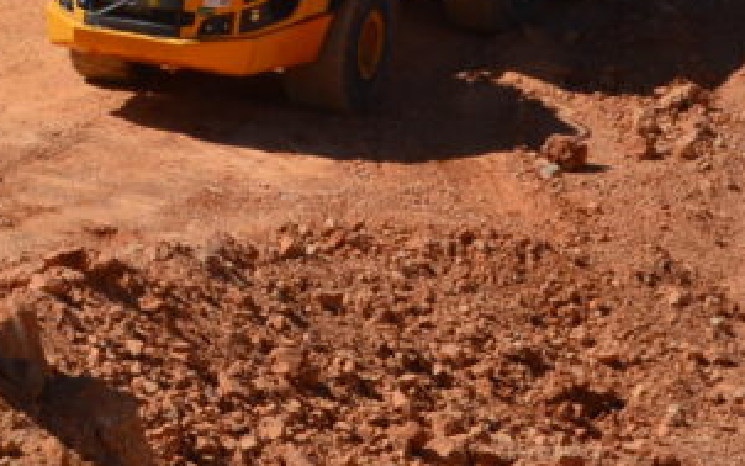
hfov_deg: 5.6
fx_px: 7393
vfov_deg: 3.6
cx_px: -910
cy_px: 68
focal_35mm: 364
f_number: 11
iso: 180
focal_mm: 48
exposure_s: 1/500
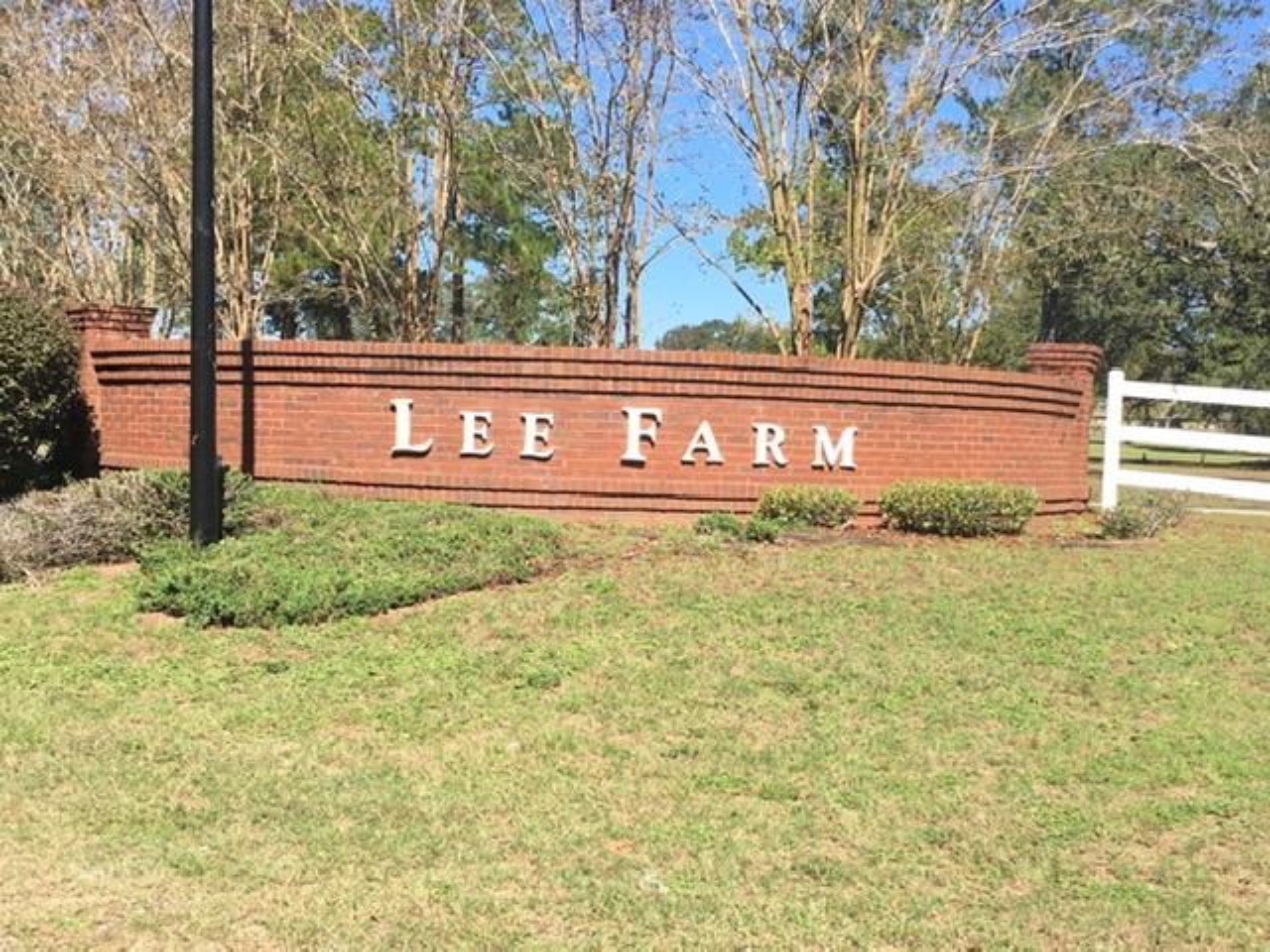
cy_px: 476
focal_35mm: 29
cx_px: 635
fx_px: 1064
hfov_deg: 61.7
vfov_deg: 48.2
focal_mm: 4.15
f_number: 2.2
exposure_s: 1/927
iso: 25
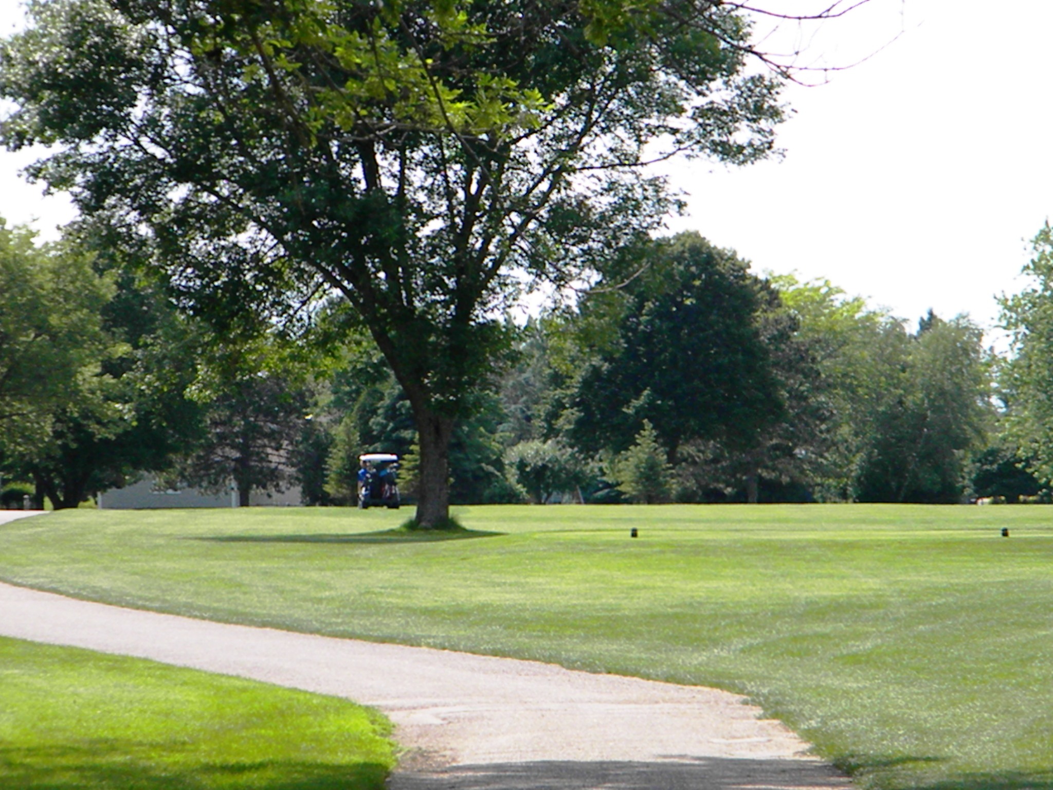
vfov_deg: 8.1
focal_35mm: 183
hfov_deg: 10.8
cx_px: 526
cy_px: 395
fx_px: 5567
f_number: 10.4
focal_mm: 33.1
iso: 720
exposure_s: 1/794
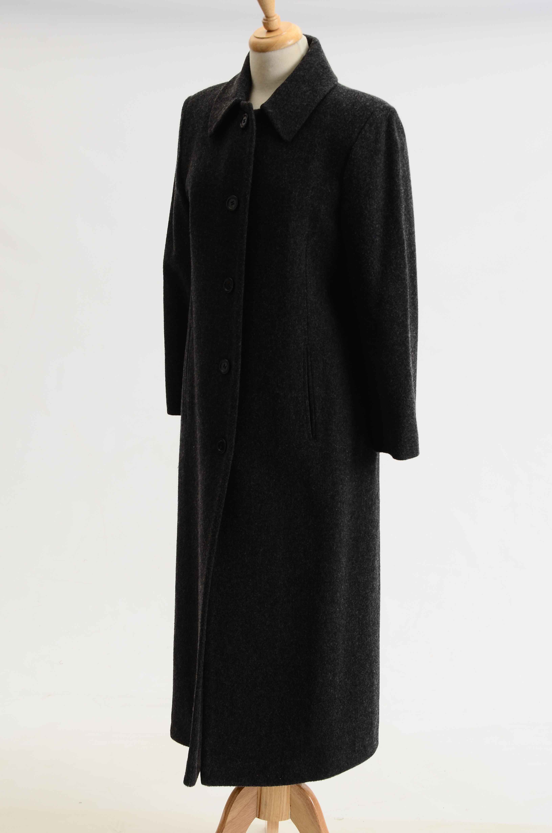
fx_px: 1802
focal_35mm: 78
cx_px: 276
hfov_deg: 17.4
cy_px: 416
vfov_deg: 26.0
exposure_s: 1/80
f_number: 8
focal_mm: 52
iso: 160
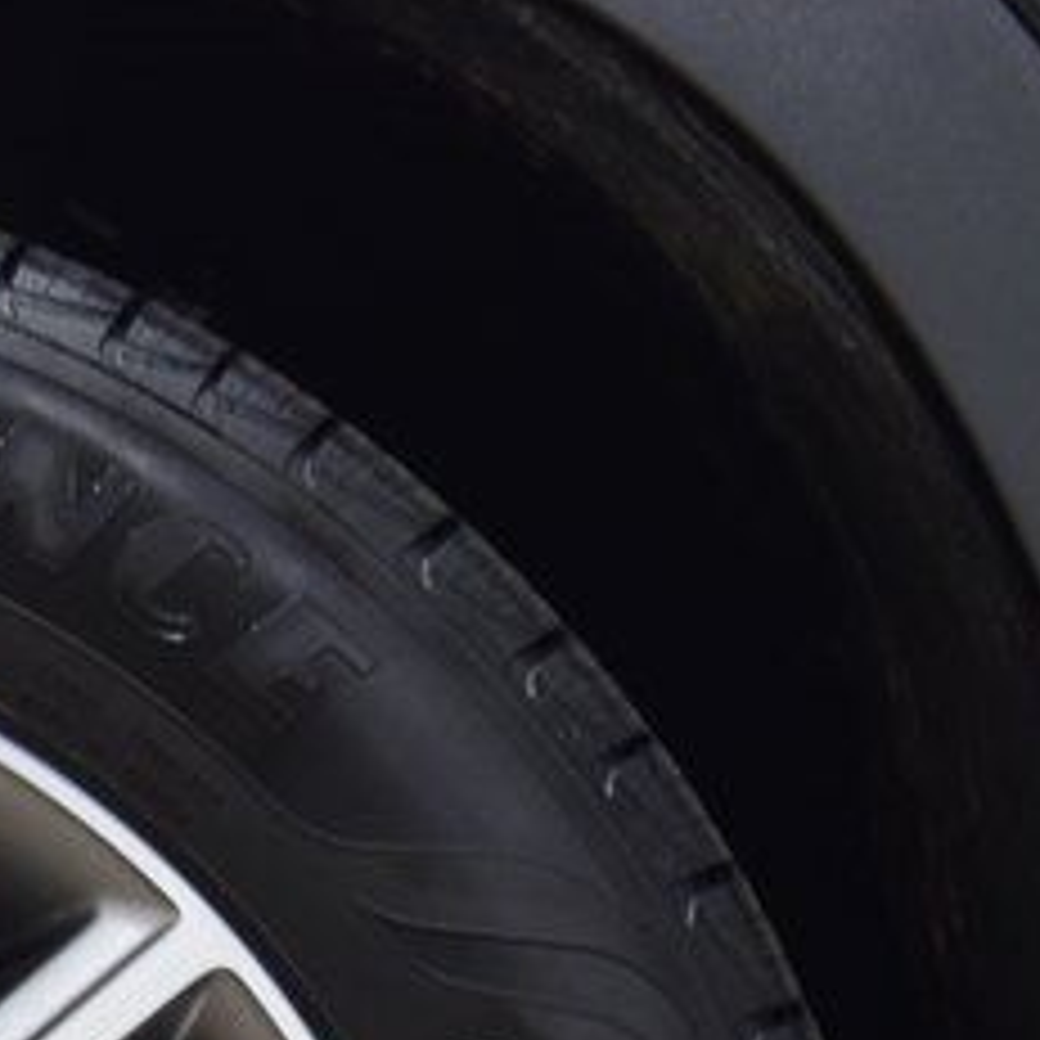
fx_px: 7682
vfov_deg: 7.6
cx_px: -491
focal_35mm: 226
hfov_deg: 7.6
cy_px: 1483
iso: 800
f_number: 6.3
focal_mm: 40
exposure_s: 1/15
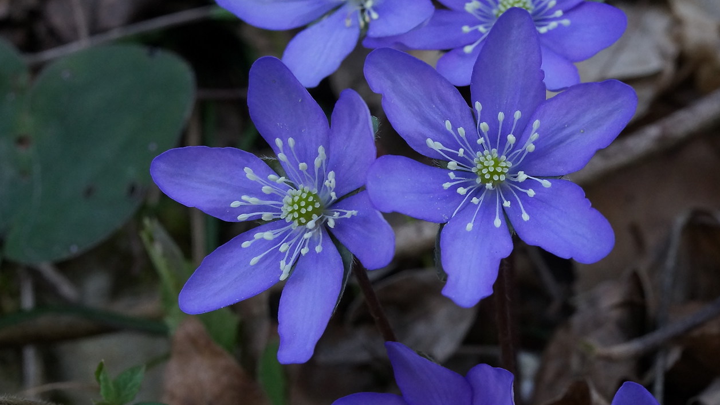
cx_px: 499
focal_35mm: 70
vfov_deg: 17.2
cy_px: 237
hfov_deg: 29.9
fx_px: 1336
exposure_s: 1/160
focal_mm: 35
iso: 1600
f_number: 11
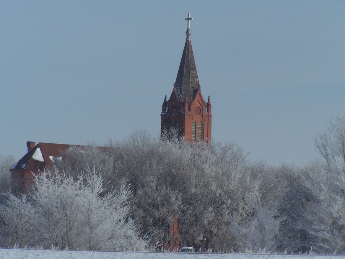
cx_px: 172
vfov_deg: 6.2
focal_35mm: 238
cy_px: 130
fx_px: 2371
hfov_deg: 8.3
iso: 80
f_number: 6.3
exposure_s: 1/1000
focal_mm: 39.5
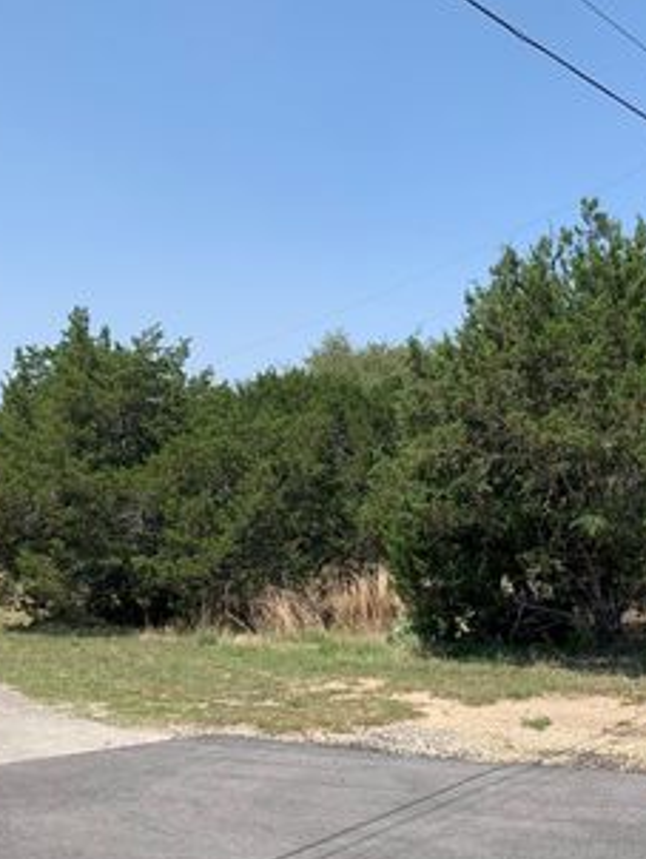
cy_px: 479
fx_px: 1068
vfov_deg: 43.7
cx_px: 441
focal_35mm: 43
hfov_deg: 33.3
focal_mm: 4.25
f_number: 1.8
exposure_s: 1/2160
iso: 25
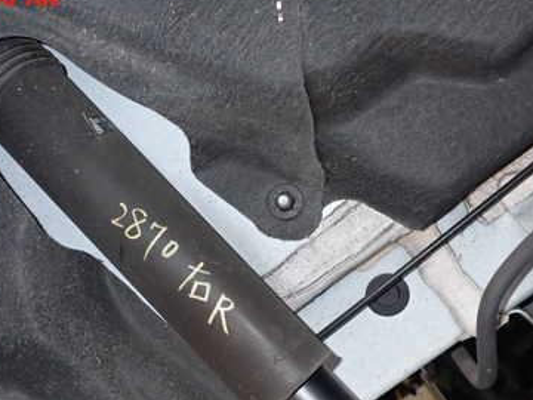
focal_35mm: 50
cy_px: 311
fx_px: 770
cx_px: 232
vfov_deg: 28.6
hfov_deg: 38.1
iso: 400
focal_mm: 5.4
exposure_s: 1/30
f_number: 6.3
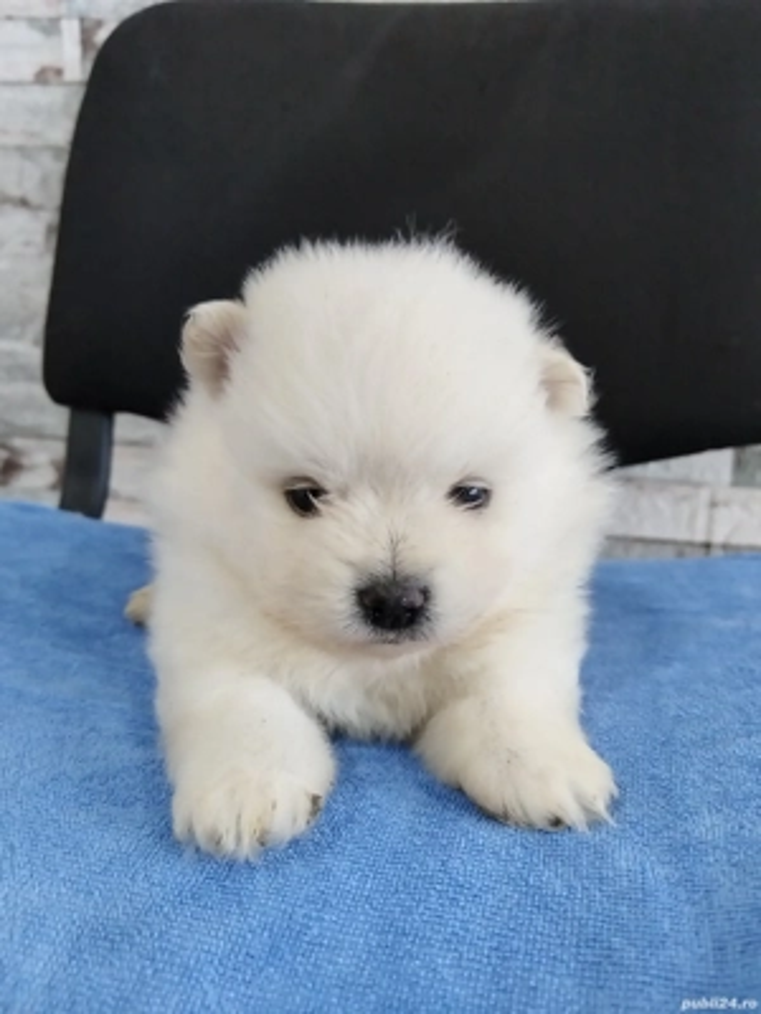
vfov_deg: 67.3
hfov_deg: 53.1
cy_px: 507
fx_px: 762
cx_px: 380
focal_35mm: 26
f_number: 1.9
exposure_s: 1/100
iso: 998
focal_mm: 4.95
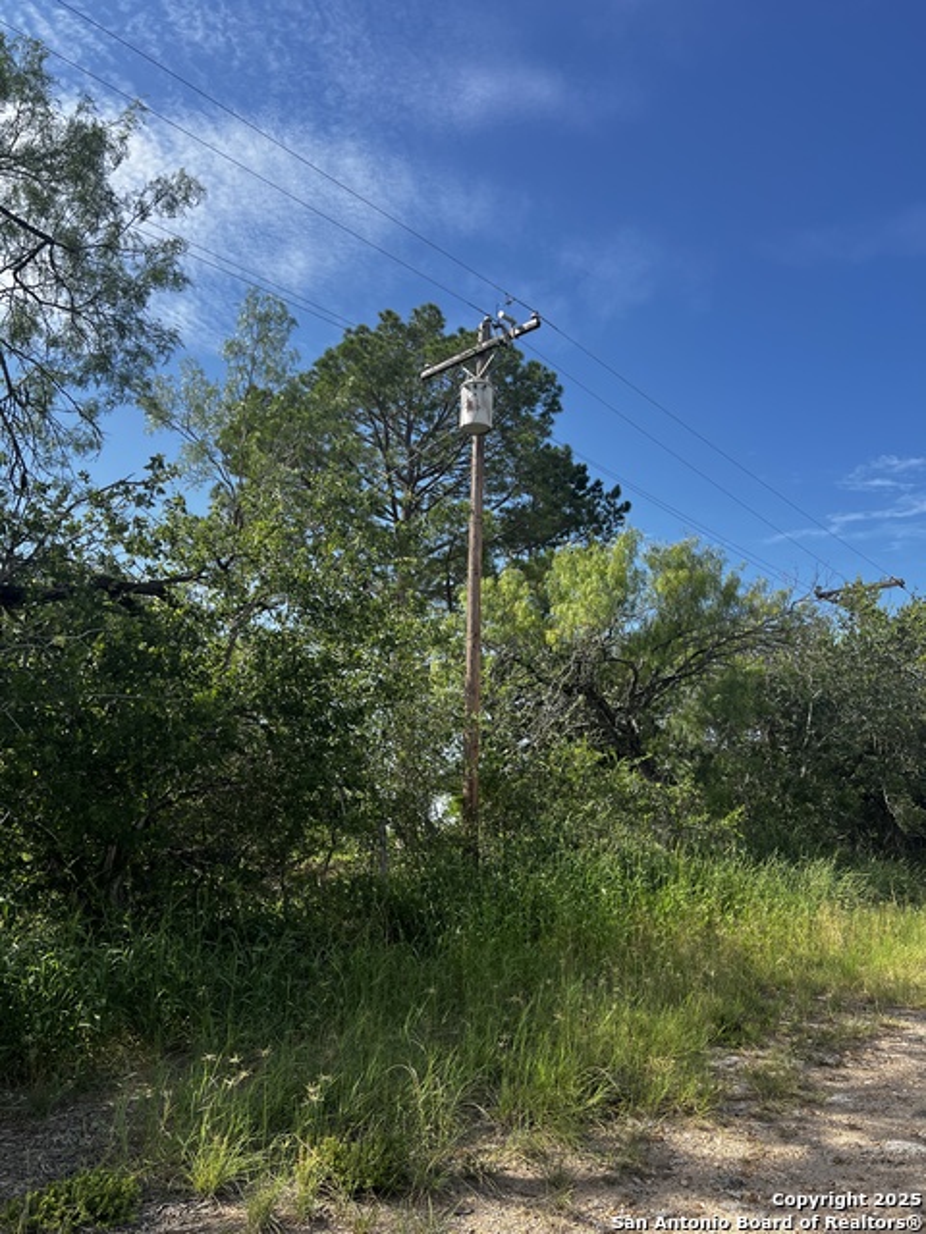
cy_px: 617
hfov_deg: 53.1
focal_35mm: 26
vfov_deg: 67.3
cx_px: 463
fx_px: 927
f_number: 1.5
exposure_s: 1/2404
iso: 50
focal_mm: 5.7
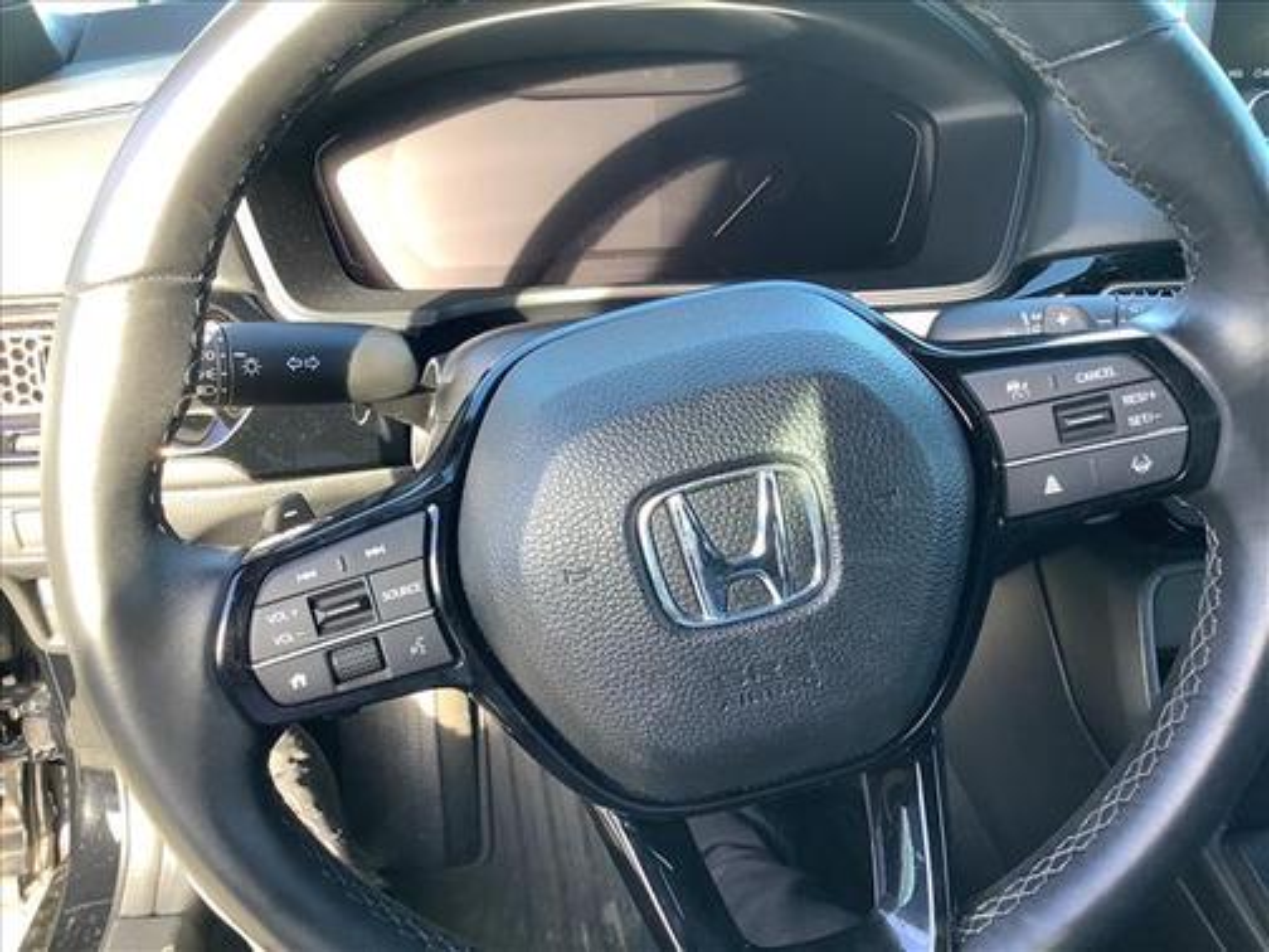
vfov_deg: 45.4
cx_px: 634
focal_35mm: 31
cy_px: 476
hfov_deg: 58.4
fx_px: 1136
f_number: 2.4
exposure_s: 1/60
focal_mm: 3.3
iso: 80
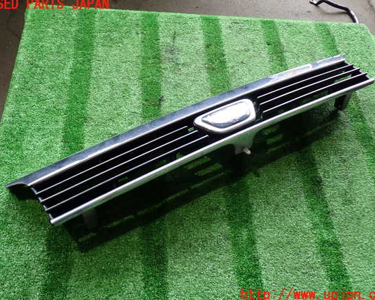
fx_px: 355
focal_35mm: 32
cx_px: 190
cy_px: 150
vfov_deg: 45.8
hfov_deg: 55.7
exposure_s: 1/50
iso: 200
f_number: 2.3
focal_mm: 5.4
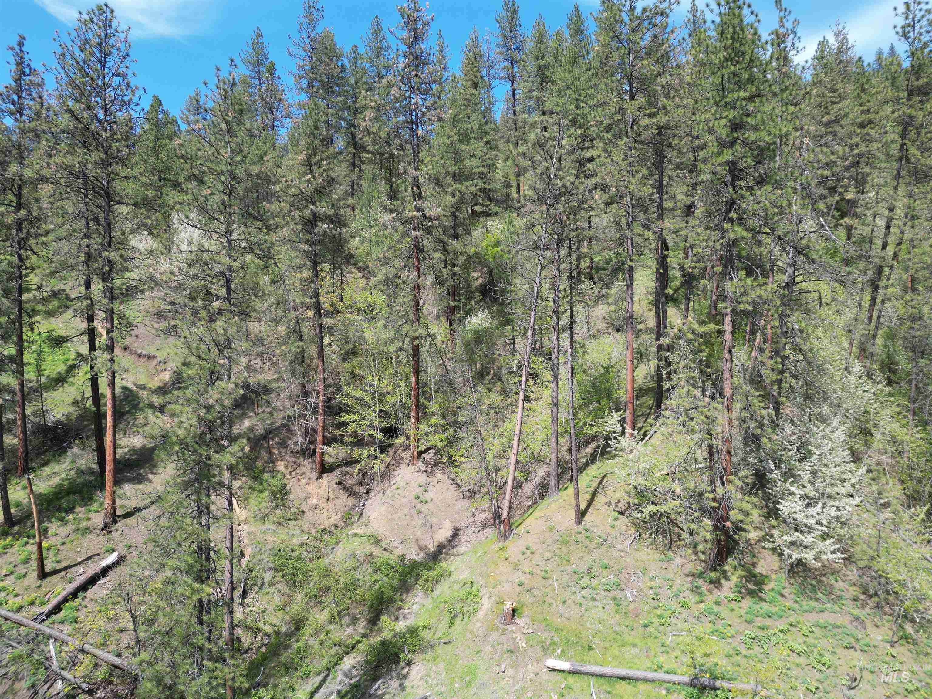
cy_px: 350
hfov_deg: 71.6
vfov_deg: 56.8
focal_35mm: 24
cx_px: 466
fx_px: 646
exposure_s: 1/1000
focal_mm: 6.72
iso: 100
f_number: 1.7
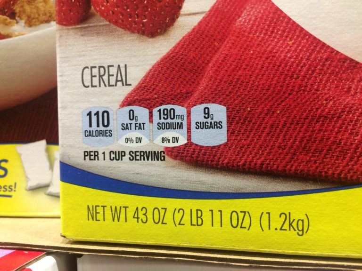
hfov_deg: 61.7
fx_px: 303
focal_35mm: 29
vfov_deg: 48.2
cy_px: 136
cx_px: 181
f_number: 2.2
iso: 160
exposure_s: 1/30
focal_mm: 4.15
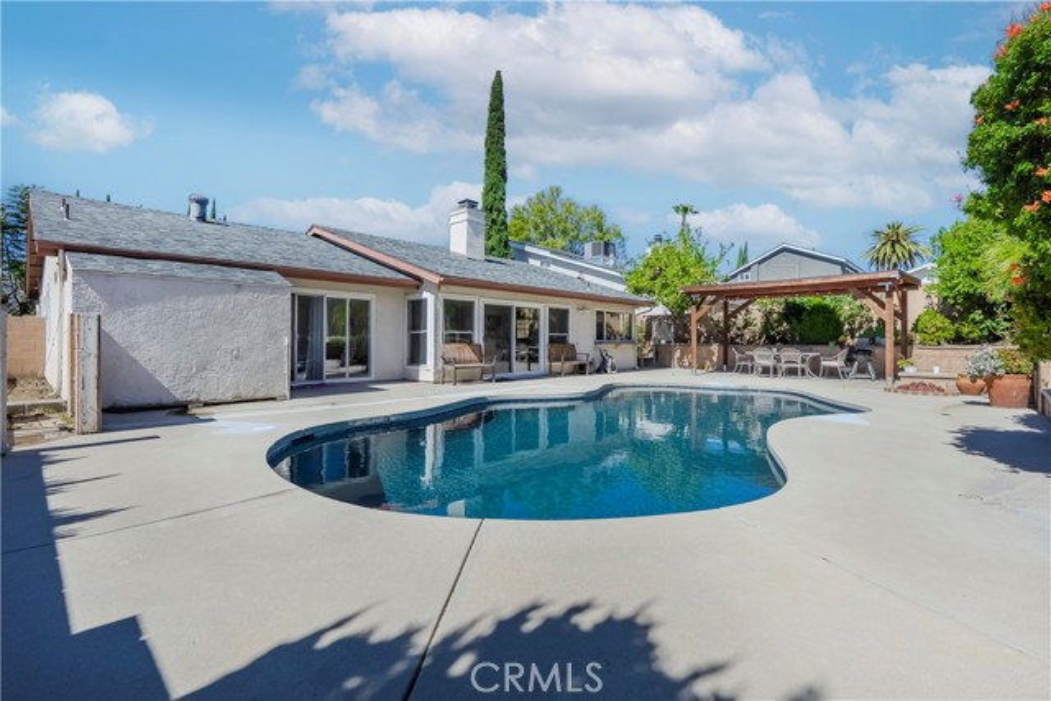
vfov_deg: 73.8
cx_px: 526
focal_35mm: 16
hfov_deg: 96.7
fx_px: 467
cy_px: 350
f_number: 9
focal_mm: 16
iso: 100
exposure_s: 1/800
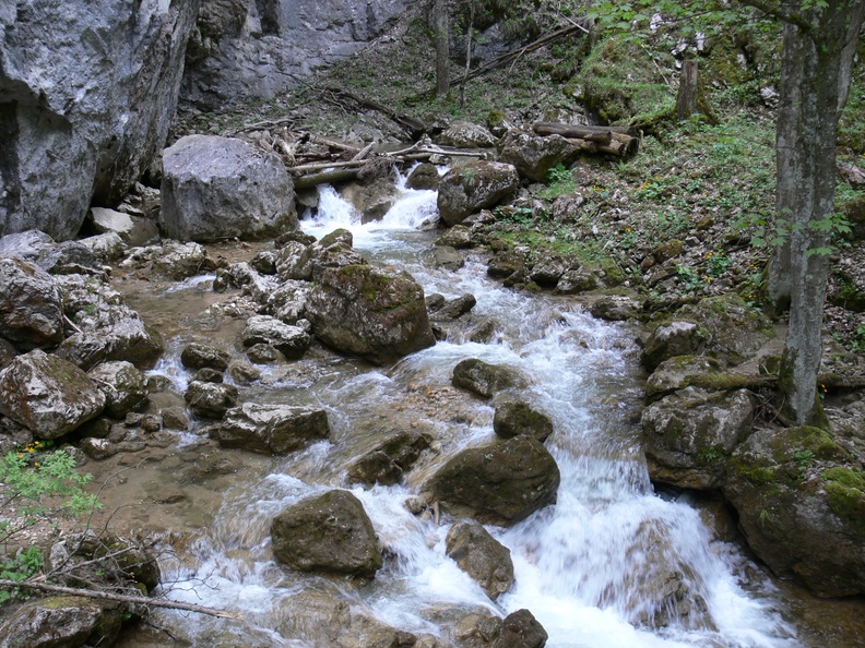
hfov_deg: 52.6
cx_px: 432
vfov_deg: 40.7
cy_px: 324
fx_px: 875
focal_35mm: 35
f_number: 2.8
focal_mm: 7.4
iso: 80
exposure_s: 1/60
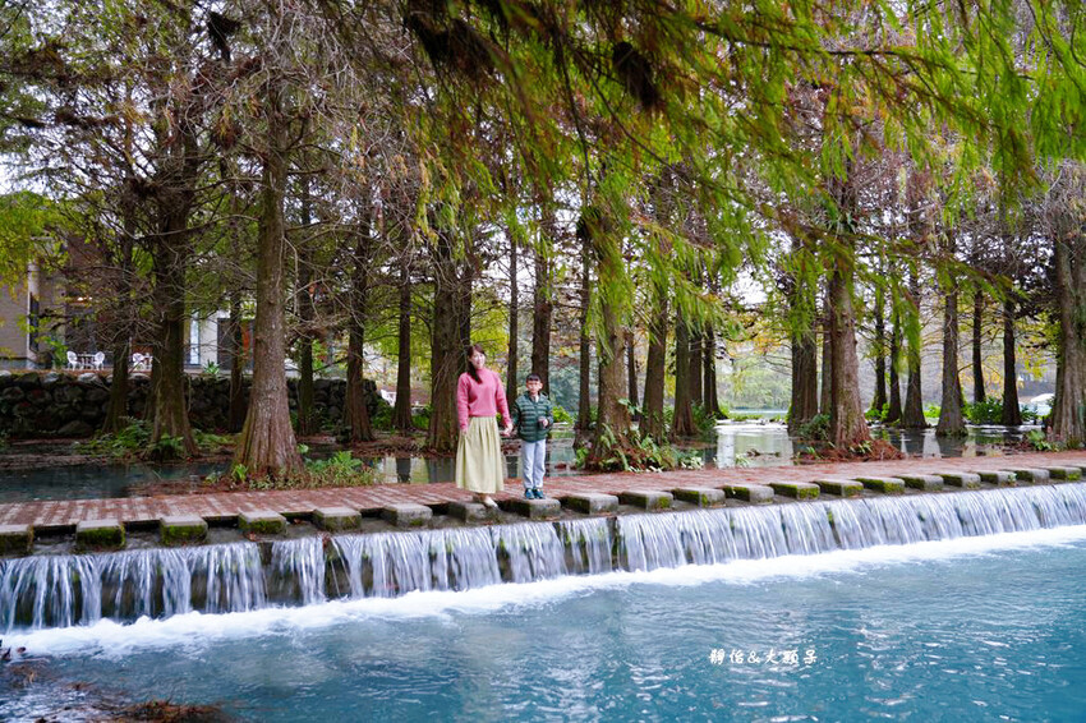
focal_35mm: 30
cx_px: 543
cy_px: 362
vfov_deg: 43.6
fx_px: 905
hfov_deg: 61.9
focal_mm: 30
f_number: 4
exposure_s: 1/30
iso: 200
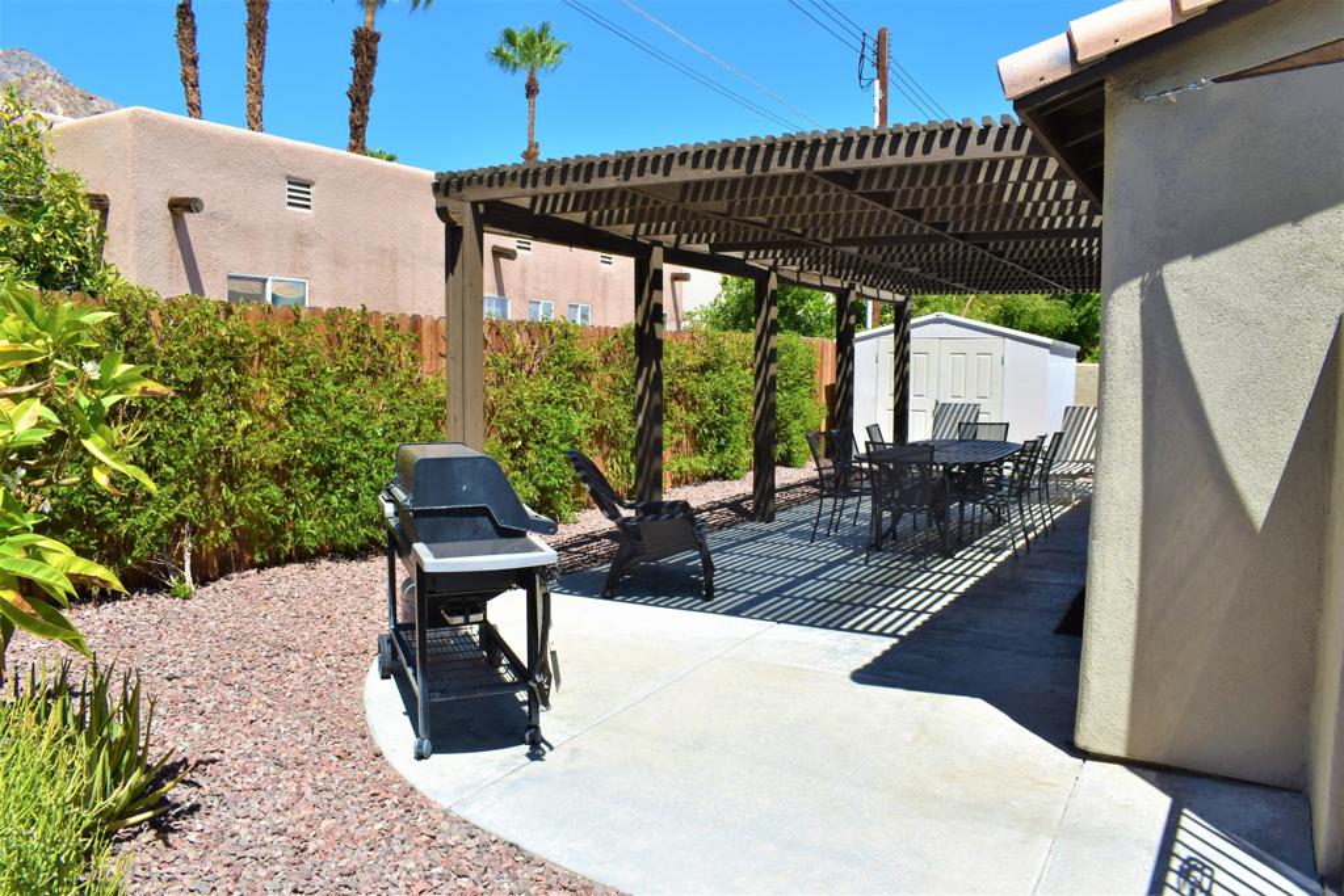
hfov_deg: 67.4
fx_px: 1008
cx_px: 672
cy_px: 448
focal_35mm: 27
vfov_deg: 47.9
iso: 320
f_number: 11
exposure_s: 1/500
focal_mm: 18
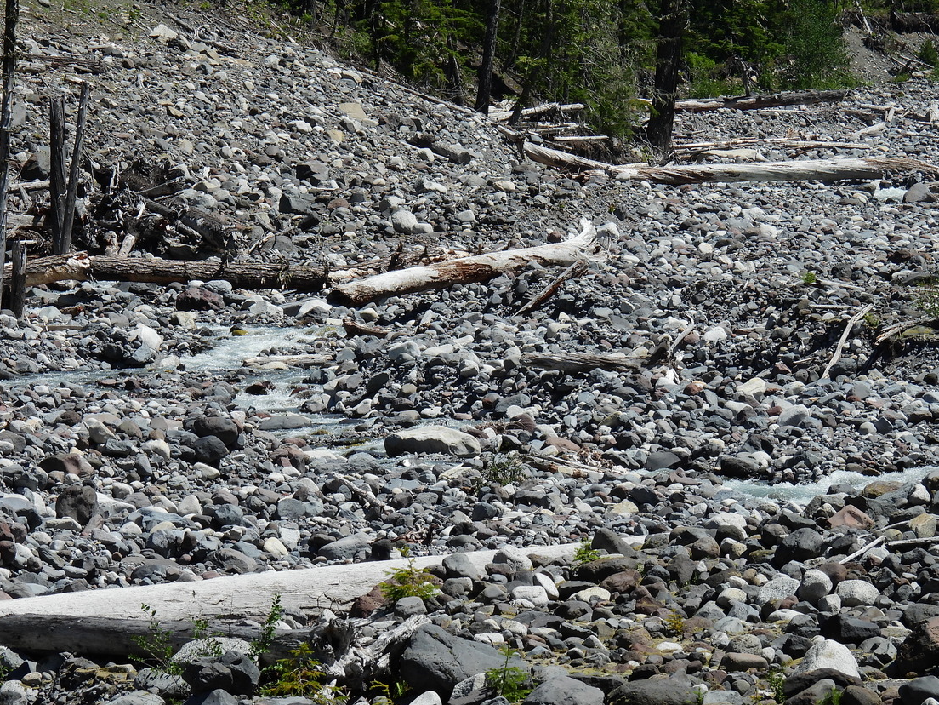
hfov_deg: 5.3
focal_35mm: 371
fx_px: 10064
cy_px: 360
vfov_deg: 4.0
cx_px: 414
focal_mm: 57.1
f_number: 5
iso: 100
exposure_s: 1/800
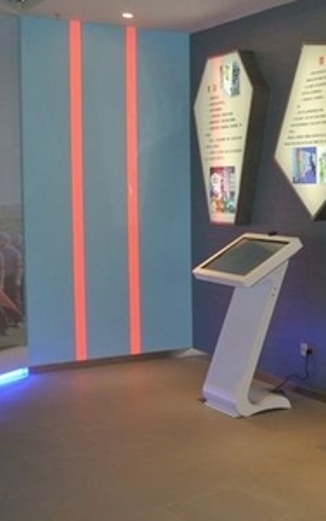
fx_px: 896
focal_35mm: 63
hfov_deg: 17.8
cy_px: 238
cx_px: 531
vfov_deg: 32.5
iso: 500
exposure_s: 1/60
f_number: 3.5
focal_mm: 11
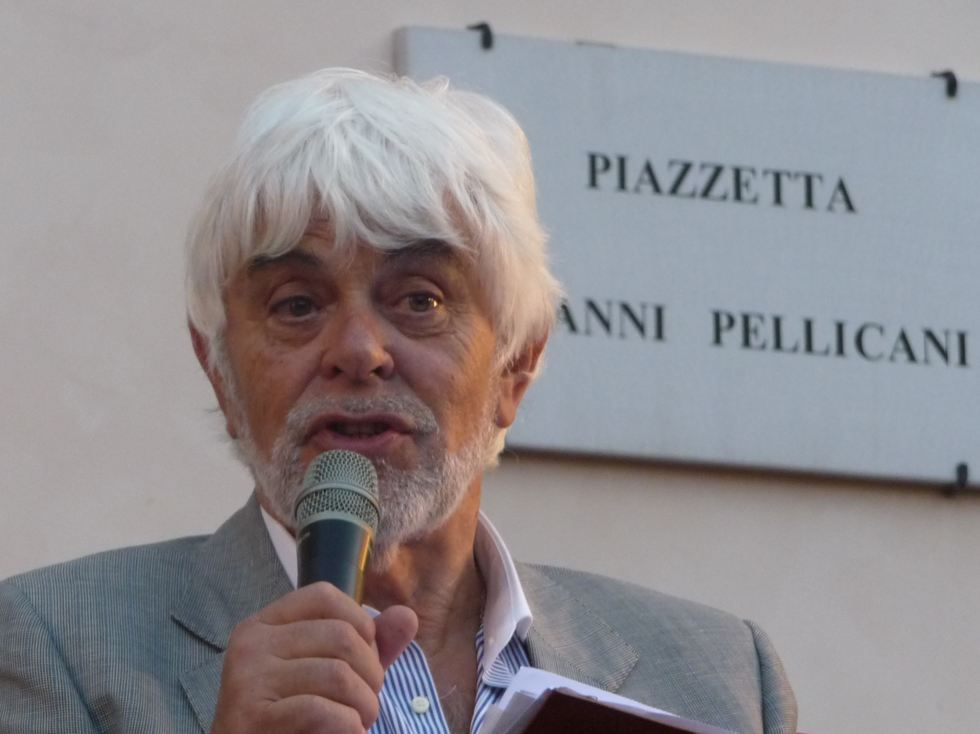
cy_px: 443
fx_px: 11436
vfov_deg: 3.7
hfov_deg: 4.9
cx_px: 356
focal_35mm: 404
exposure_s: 1/100
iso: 250
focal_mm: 44
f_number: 4.9
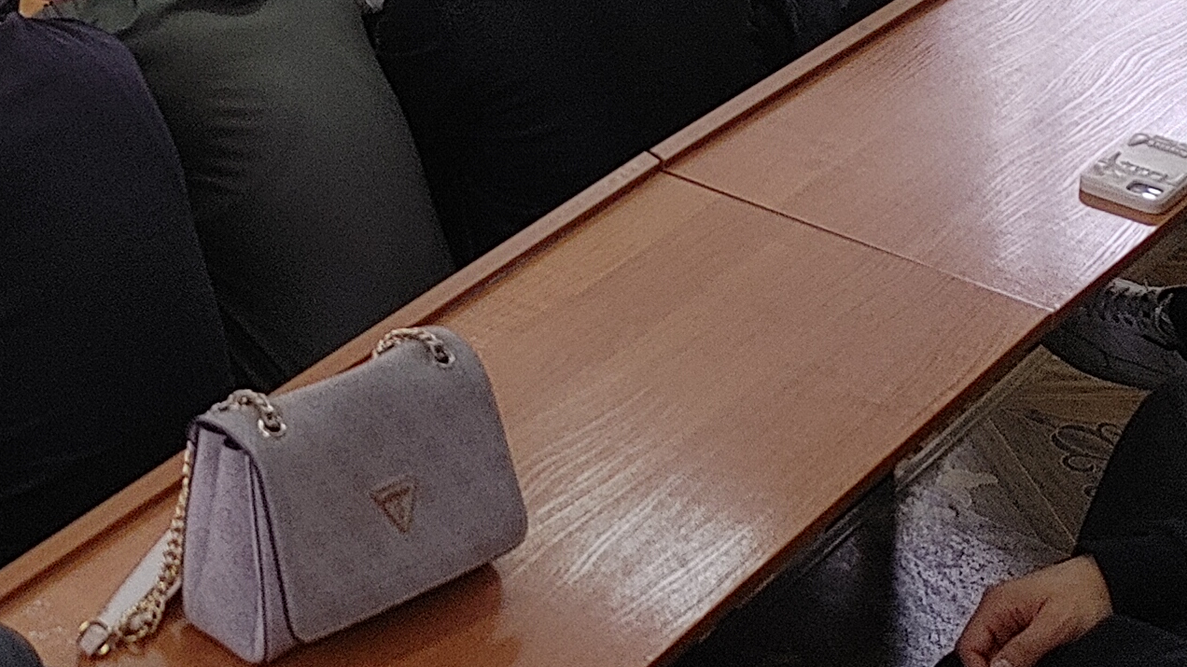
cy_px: -837
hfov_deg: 19.4
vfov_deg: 10.4
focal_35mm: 103
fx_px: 3241
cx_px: -273
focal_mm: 5.58
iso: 100
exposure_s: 1/100
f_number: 1.8
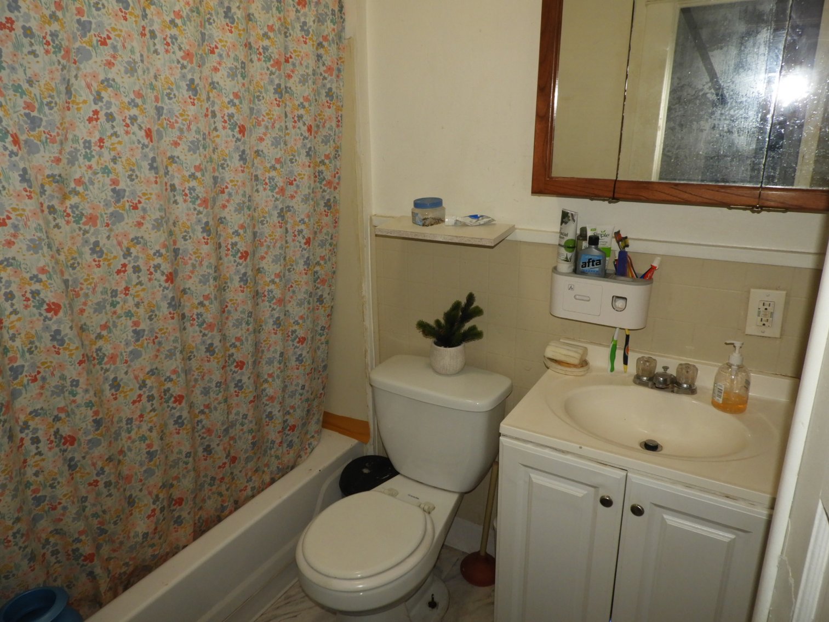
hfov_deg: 71.6
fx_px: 575
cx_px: 414
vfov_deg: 56.8
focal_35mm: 24
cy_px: 311
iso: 200
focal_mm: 4.3
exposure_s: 1/30
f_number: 3.3
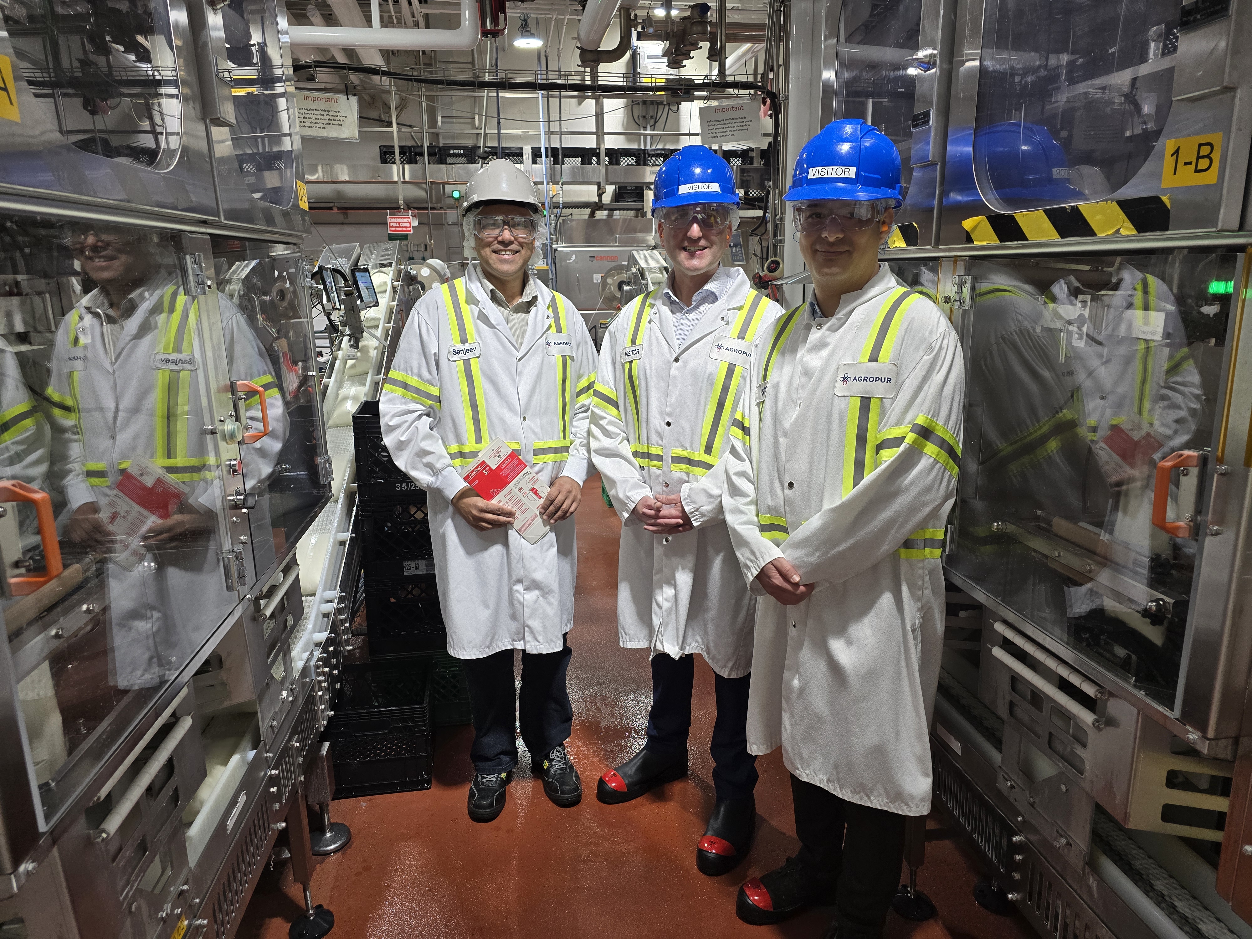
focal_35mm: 23
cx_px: 626
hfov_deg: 73.9
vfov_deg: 58.9
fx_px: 832
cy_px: 470
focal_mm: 6.3
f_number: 1.7
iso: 160
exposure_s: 1/180
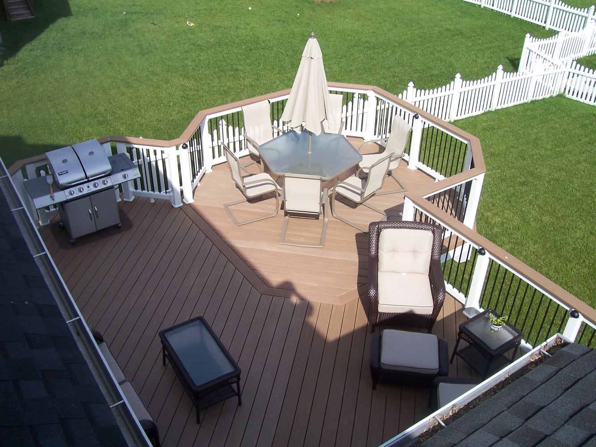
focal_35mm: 34
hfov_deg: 54.0
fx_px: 585
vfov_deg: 41.8
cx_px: 298
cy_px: 224
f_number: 5.6
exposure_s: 1/500
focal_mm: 5.6
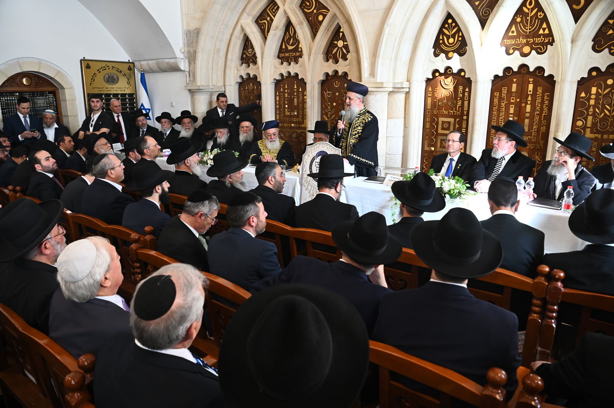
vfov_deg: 53.1
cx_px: 307
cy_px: 204
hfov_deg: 73.8
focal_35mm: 24
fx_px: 409
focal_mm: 24
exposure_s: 1/160
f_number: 5
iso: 1250
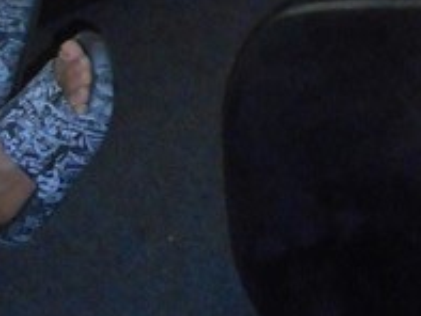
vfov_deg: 10.5
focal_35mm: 130
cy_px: -314
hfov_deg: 13.8
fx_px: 1582
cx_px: 712
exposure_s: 1/25
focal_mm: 4.5
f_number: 3.7
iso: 400
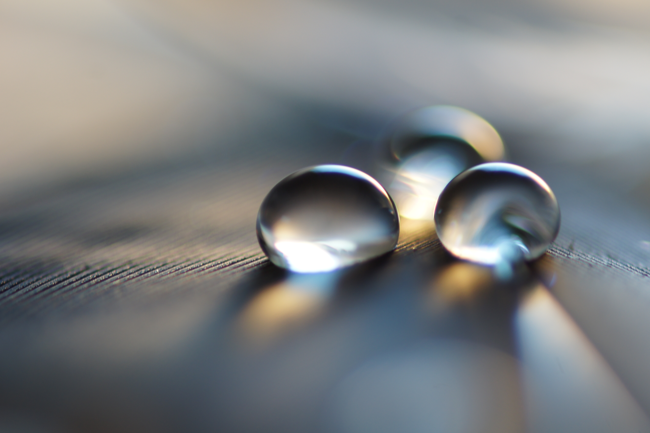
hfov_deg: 13.7
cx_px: 325
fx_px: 2708
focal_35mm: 150
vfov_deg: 9.1
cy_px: 216
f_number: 2.8
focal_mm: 100
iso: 200
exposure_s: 1/6
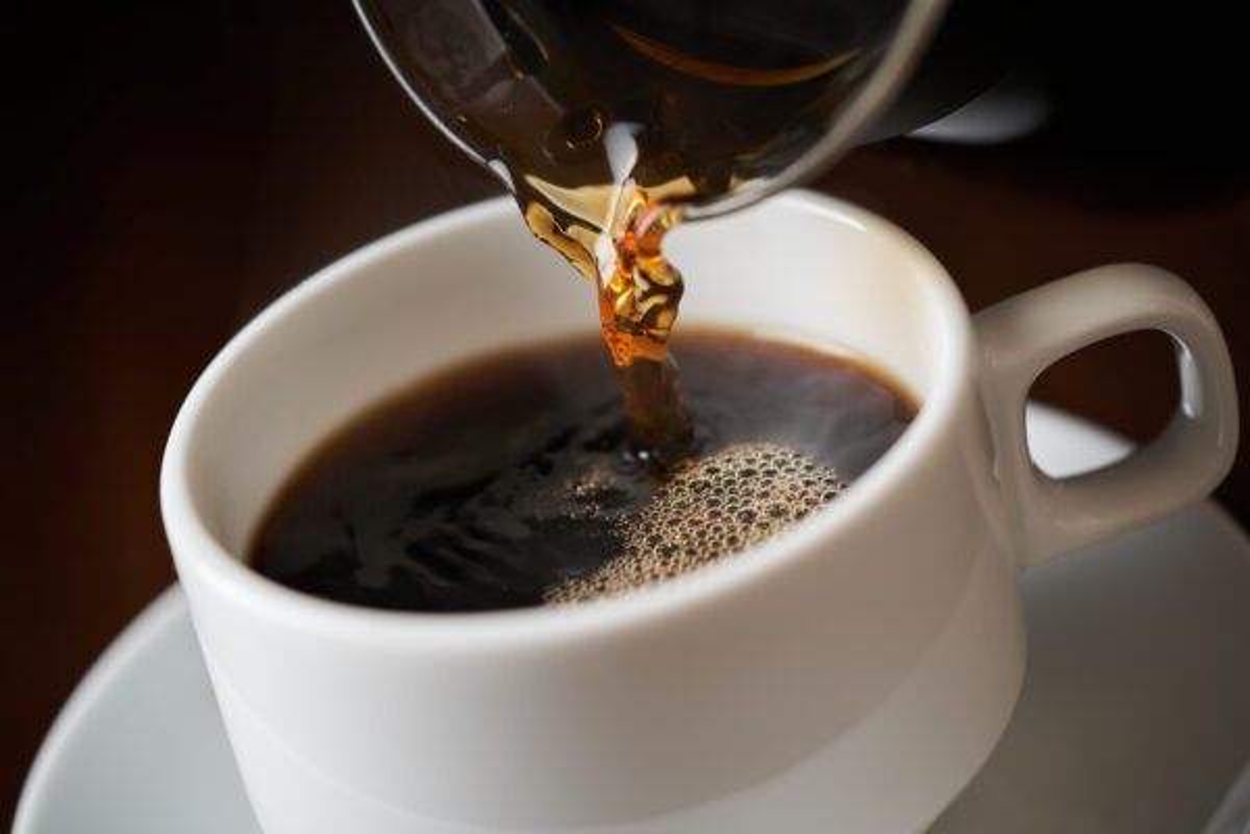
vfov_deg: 15.2
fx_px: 3125
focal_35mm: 90
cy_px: 417
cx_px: 625
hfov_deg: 22.6
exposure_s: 1/125
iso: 100
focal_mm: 90
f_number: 3.5
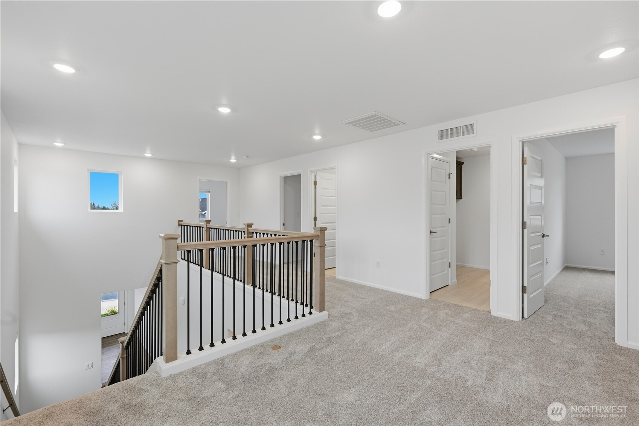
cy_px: 213
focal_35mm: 16
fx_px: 284
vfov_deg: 73.7
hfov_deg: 96.7
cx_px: 320
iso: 100
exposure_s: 1/40
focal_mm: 16
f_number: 7.1
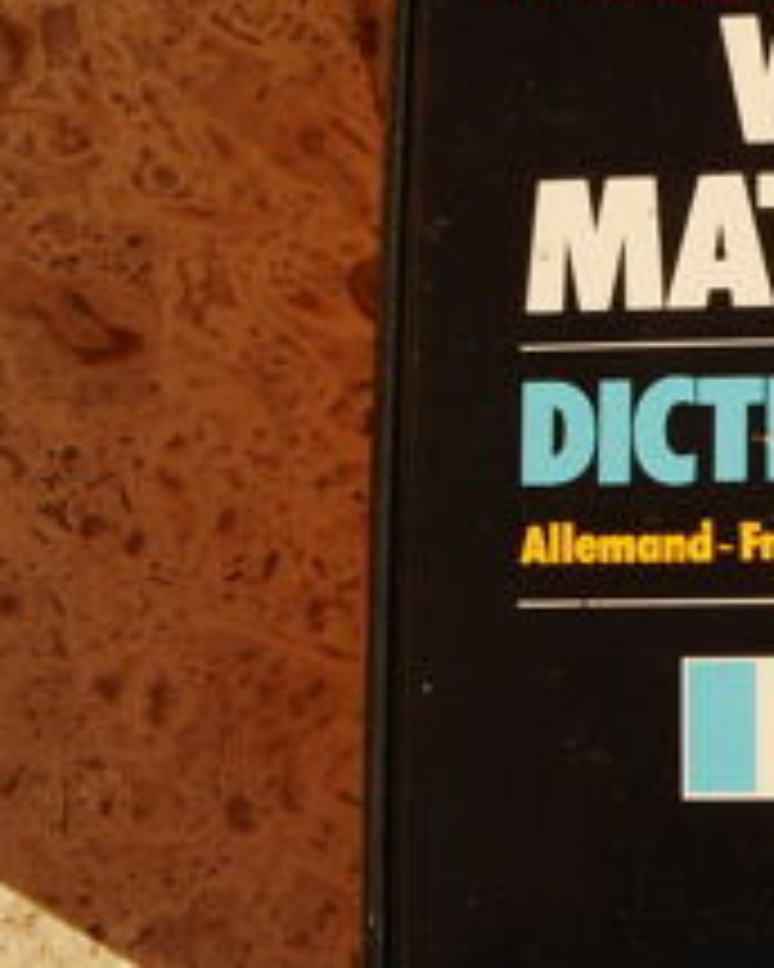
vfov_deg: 22.5
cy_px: 495
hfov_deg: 17.5
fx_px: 2434
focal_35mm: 85
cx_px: 828
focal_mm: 6.9
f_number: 4.5
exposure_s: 1/400
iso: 80
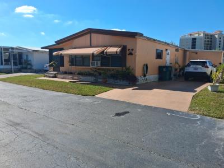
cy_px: 84
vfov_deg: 53.1
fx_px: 168
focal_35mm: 26
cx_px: 112
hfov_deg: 67.3
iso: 25
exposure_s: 1/876
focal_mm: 3.98
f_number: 1.8
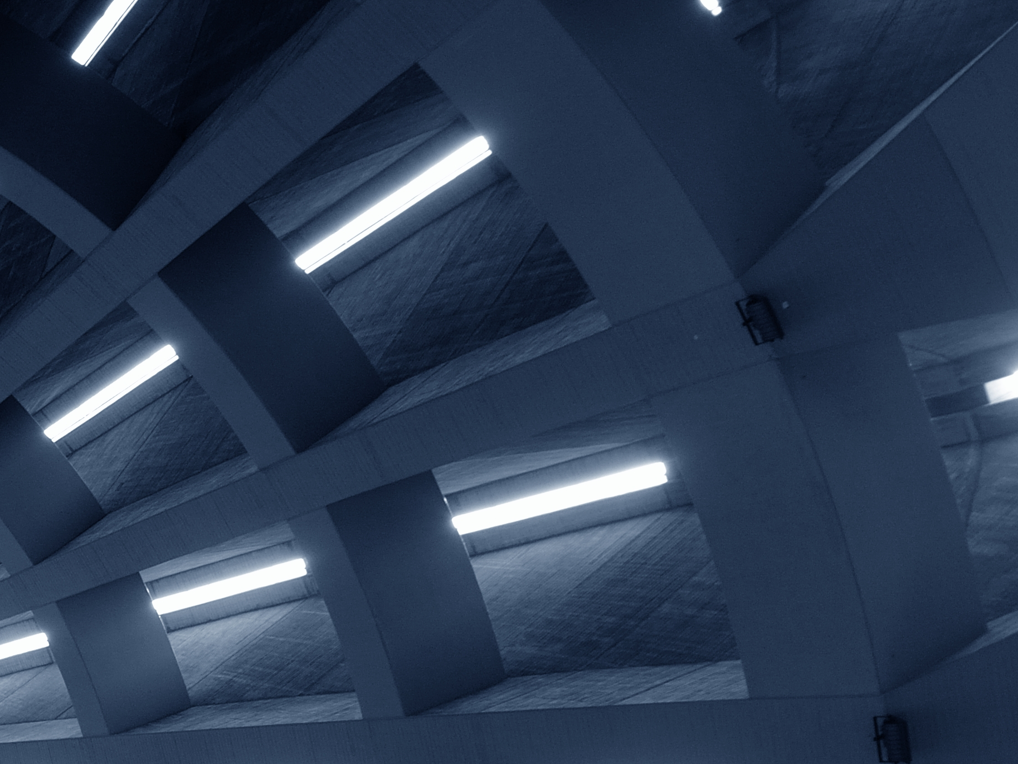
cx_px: -339
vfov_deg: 21.9
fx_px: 1823
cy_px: 910
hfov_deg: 26.1
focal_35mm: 62
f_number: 5.6
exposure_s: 1/20
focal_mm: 16
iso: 200
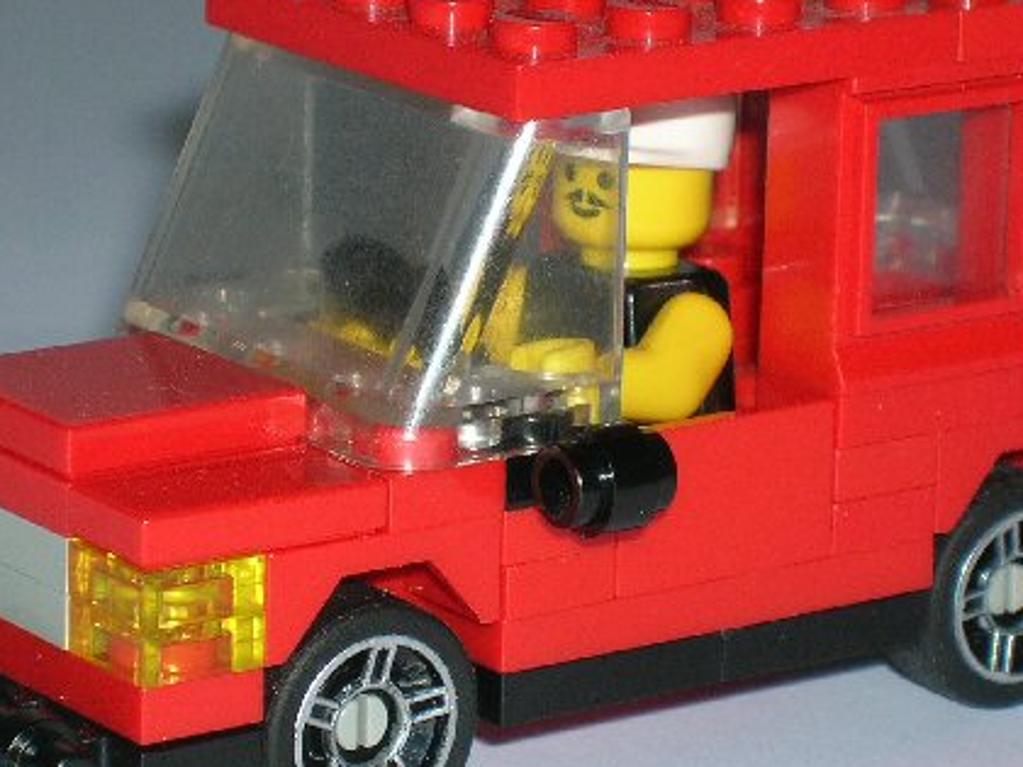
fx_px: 5585
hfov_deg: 10.5
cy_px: 457
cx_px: 514
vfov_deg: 7.9
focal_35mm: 189
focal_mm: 17.1
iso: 50
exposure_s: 1/60.1
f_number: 4.9
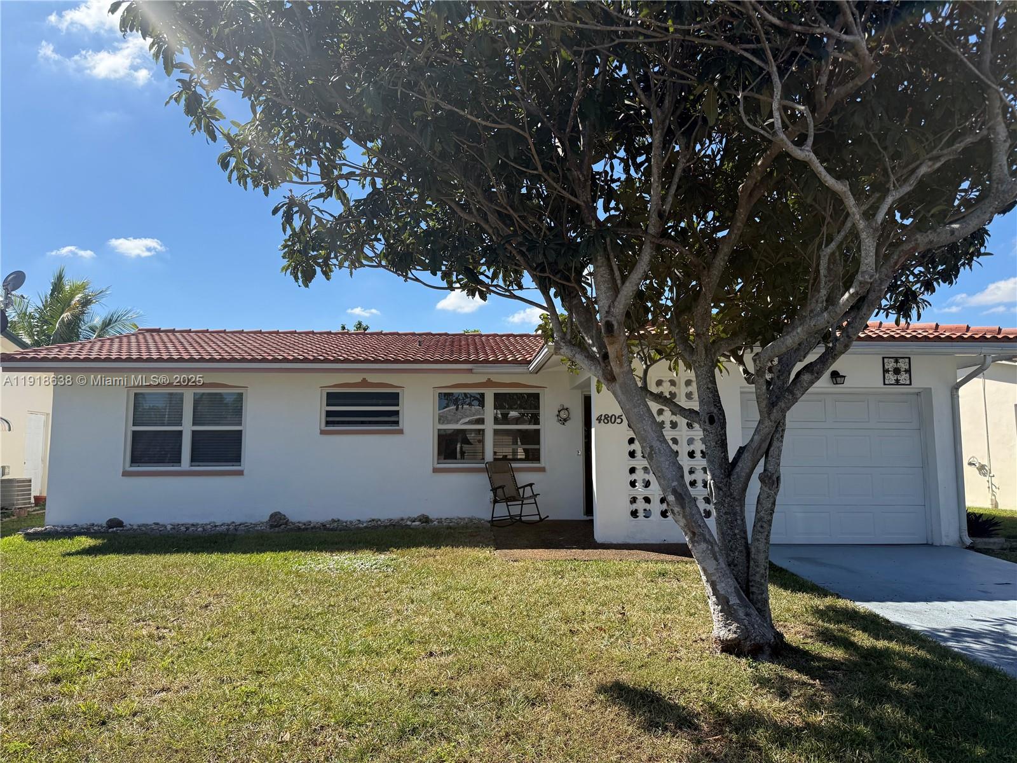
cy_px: 382
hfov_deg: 71.6
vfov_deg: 56.8
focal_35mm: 24
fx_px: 705
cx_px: 508
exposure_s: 1/4405
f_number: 1.78
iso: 100
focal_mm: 6.76
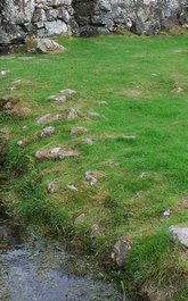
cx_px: 14
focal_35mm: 74
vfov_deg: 27.3
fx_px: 608
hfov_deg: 17.3
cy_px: 60
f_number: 9
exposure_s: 1/100
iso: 200
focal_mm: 20
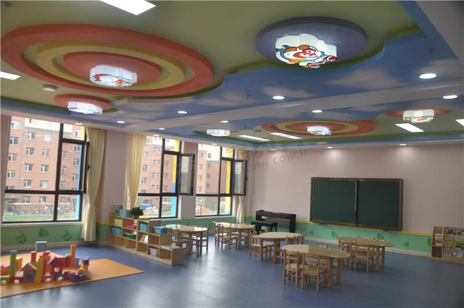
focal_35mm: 27
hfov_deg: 67.5
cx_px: 232
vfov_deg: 47.8
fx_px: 348
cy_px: 154
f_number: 4.5
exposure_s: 1/80
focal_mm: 18
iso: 200
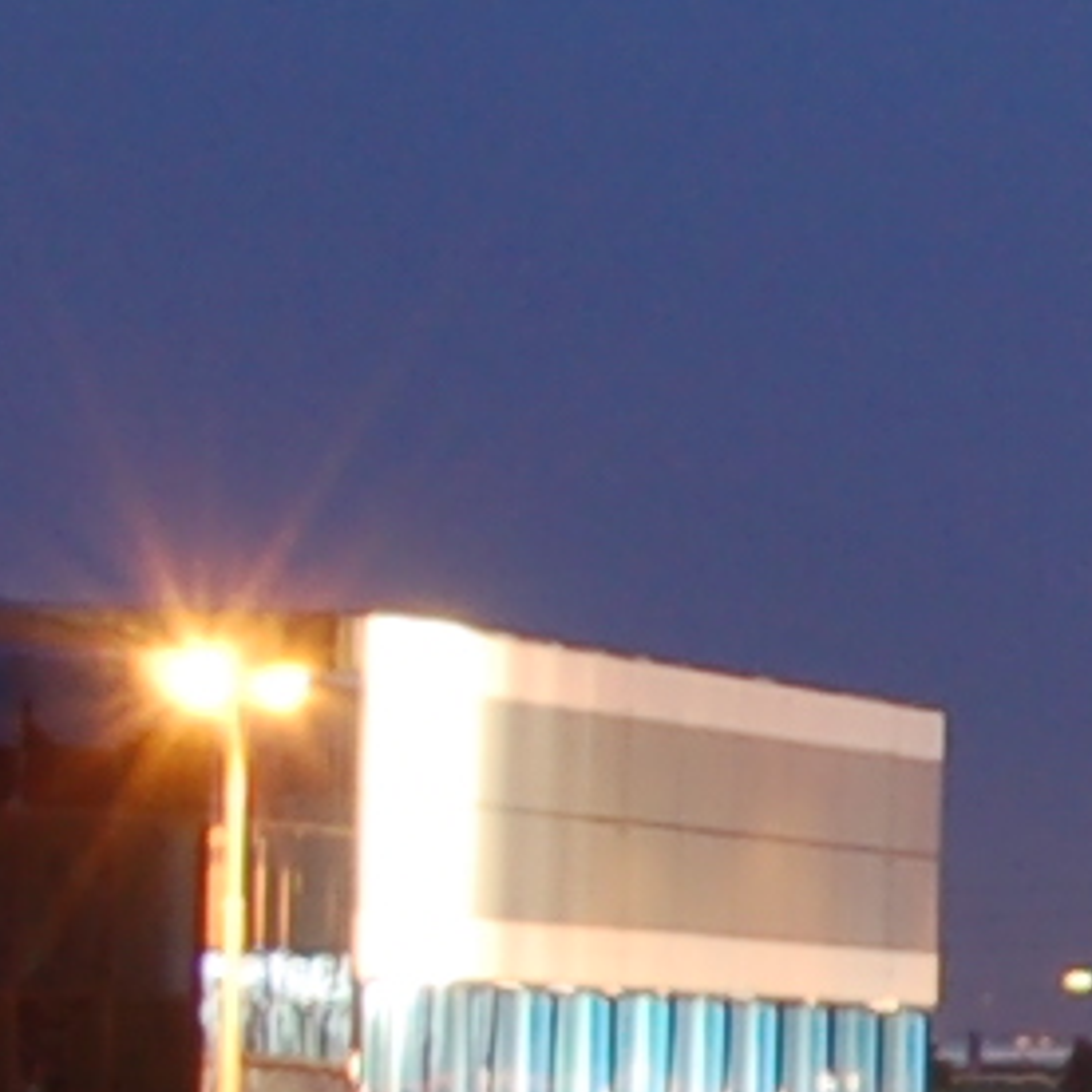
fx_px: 27254
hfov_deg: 2.2
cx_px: 4855
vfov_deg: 2.3
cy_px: 1575
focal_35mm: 764
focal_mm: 55
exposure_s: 30
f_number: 10
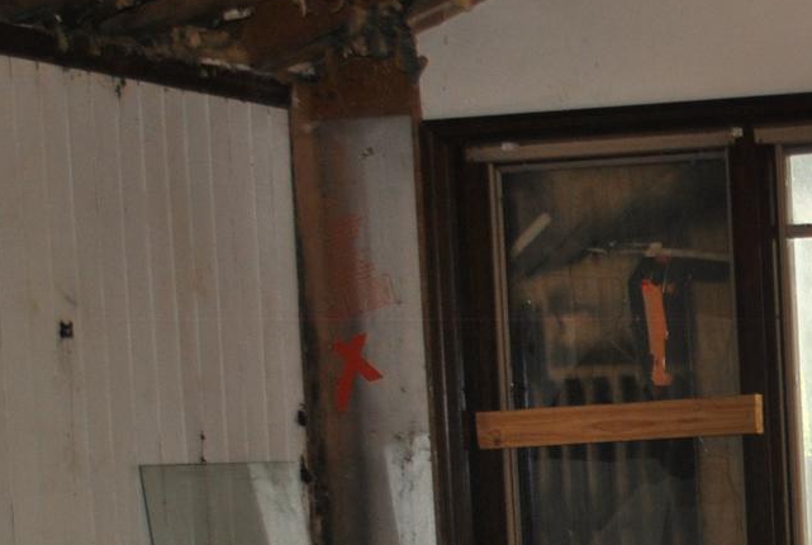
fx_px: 2599
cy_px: 673
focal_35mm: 115
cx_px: 1189
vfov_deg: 11.7
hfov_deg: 16.3
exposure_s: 1/100
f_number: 4
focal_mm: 24
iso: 200
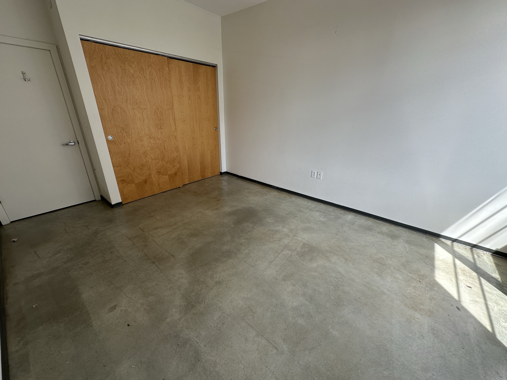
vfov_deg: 85.7
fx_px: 205
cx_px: 254
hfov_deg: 102.1
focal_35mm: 14
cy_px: 190
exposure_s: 1/120
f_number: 2.2
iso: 64
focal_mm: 2.22
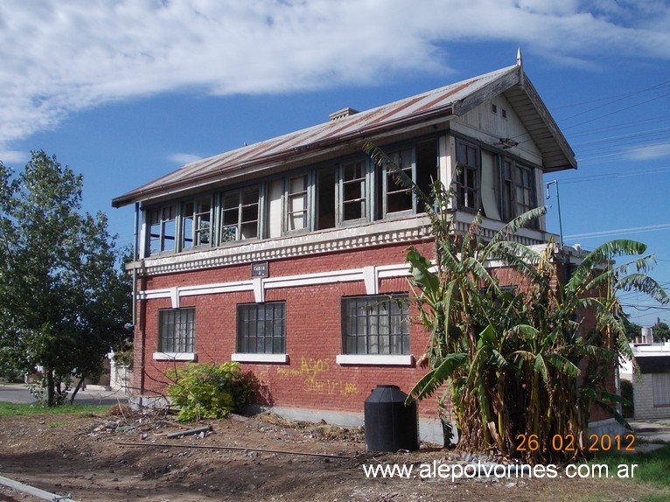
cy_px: 251
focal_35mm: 38
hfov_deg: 49.0
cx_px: 335
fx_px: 735
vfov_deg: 37.7
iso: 80
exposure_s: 1/400
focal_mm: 5.3
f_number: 6.2
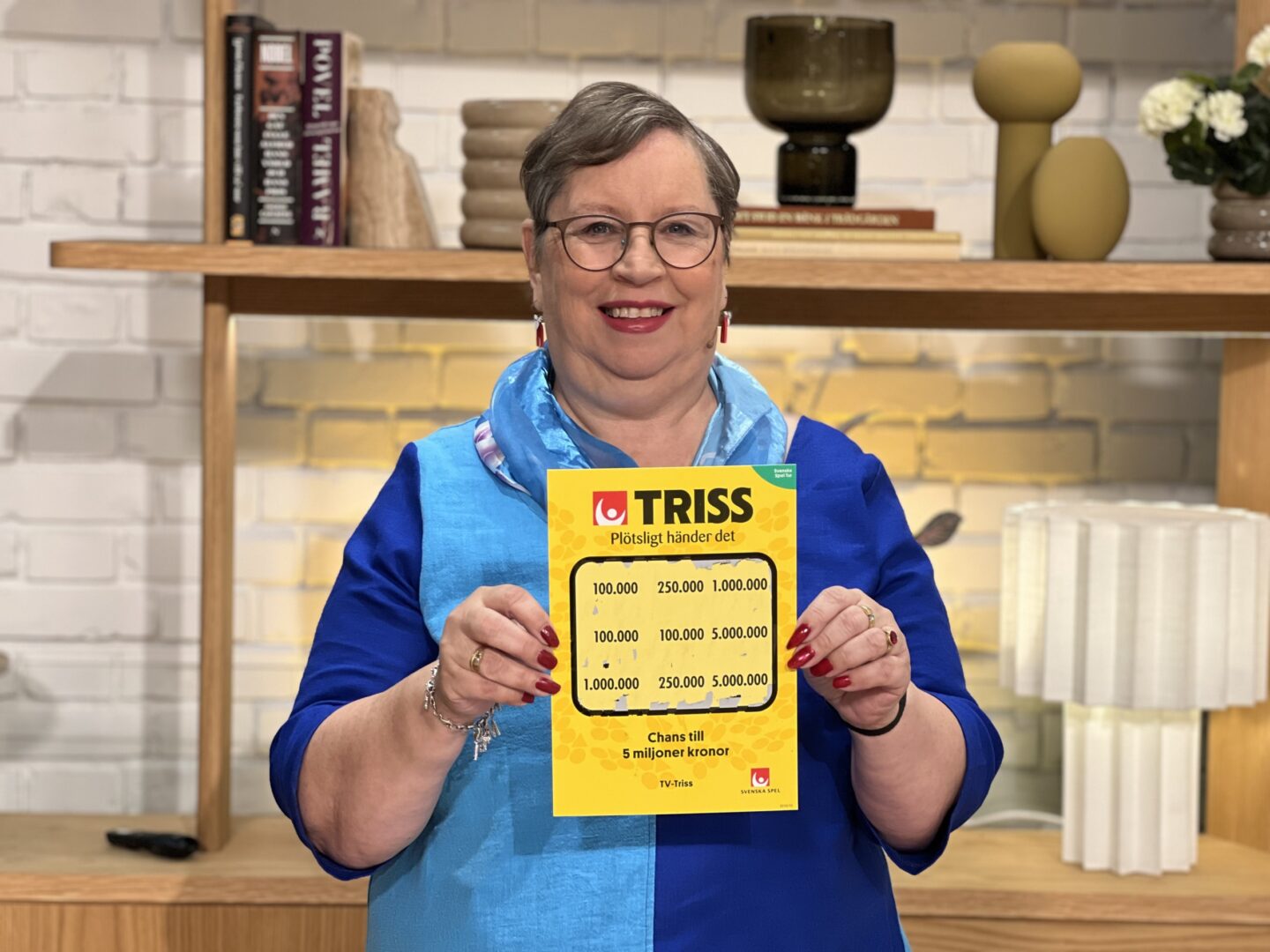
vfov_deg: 19.1
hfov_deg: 25.3
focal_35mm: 77
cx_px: 635
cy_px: 476
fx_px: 2825
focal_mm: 9
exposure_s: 1/36
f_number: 2.8
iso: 125
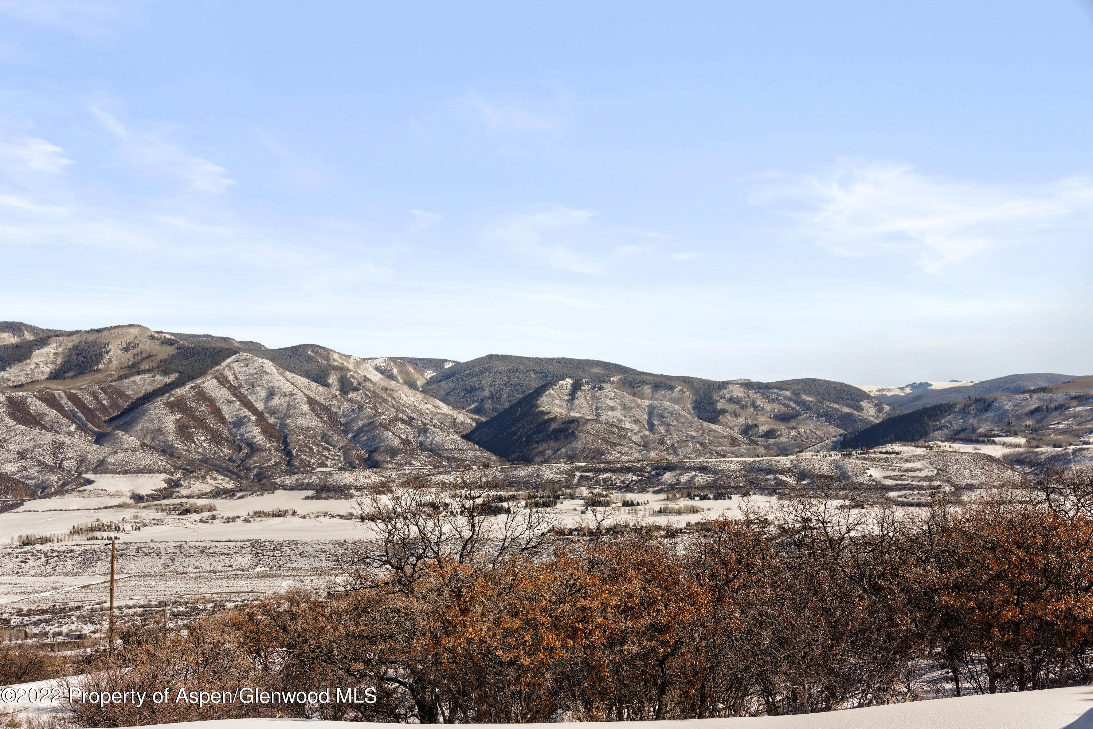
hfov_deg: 50.7
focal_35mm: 38
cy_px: 364
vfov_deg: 35.1
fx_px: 1154
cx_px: 546
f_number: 7.1
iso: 100
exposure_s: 1/400
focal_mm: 38
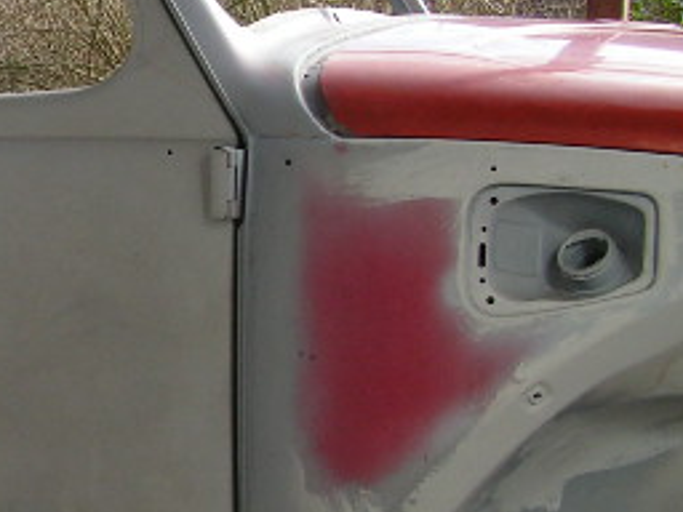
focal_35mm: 95
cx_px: -56
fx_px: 1874
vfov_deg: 15.6
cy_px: 256
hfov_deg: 19.8
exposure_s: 1/60
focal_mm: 6.3
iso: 50
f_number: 5.6
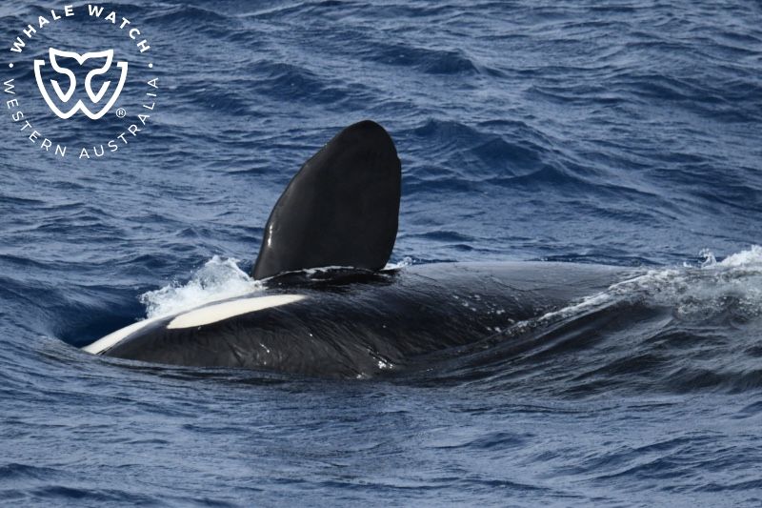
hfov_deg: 4.1
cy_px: 254
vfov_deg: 2.7
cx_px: 381
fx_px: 10580
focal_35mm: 500
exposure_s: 1/8000
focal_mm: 500
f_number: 6.3
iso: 1250
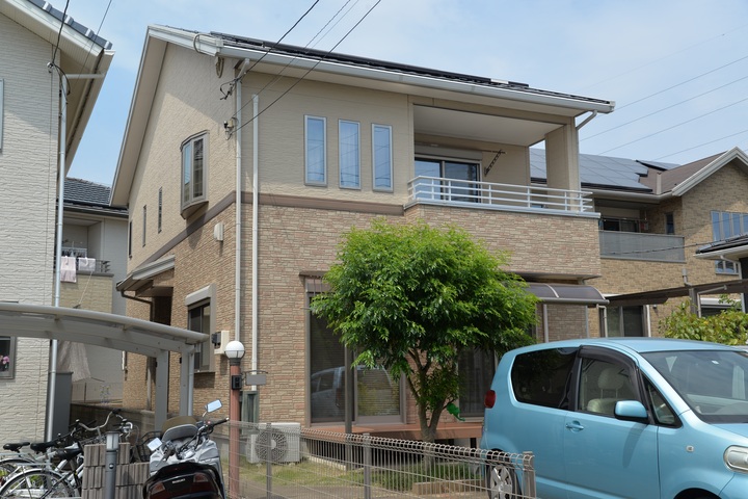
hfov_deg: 50.7
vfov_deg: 35.1
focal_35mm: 38
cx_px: 374
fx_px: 789
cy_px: 250
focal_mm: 38
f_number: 8
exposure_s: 1/250
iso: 110
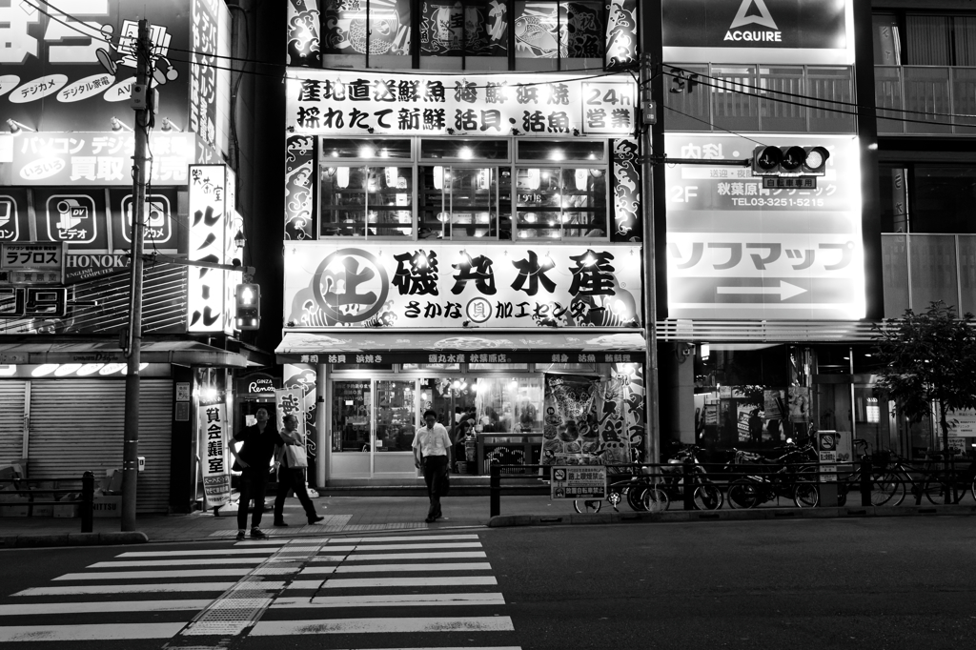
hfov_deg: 54.4
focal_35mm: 35
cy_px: 325
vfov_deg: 37.8
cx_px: 488
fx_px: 949
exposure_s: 1/25
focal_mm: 13
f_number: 5.6
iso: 800
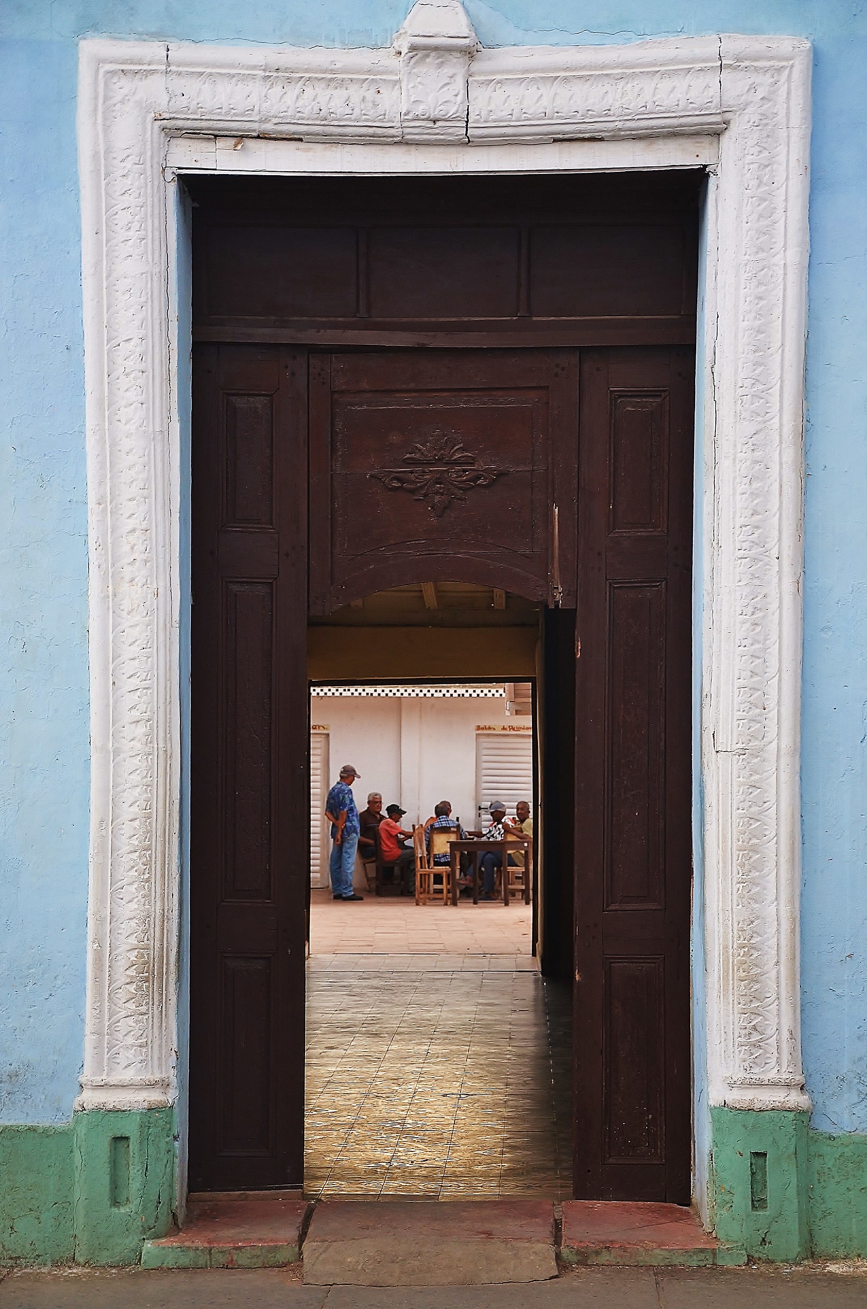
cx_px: 434
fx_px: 2831
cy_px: 654
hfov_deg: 17.4
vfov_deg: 26.0
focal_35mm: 78
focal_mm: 52
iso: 400
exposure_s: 1/100
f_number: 5
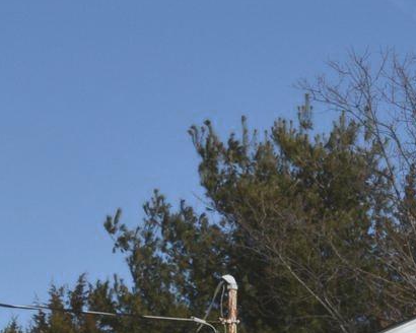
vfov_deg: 8.1
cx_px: 745
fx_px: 2253
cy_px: 640
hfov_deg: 10.0
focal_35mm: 183
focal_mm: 26
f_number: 11
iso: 220
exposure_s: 1/500
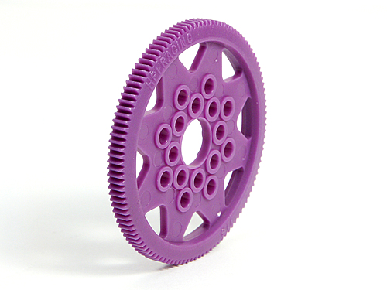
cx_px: 194
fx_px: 1878
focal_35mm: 168
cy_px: 145
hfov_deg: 11.8
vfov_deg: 8.8
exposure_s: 1/8
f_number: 11
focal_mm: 42.48
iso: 100
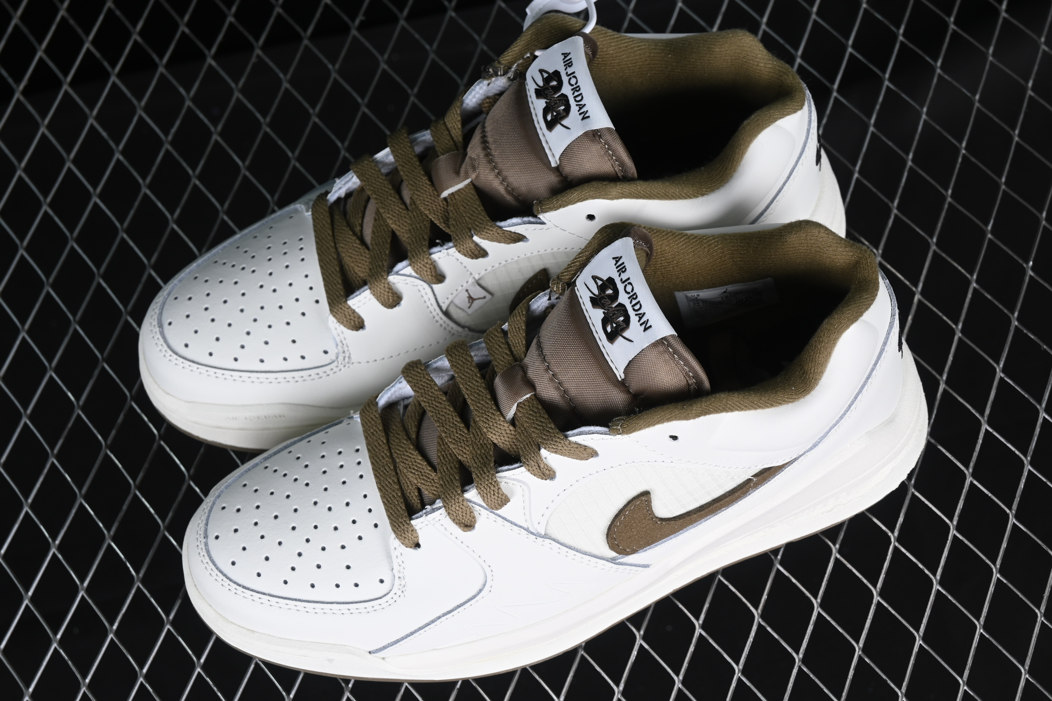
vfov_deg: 18.2
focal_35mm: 75
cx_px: 526
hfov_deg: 27.0
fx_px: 2191
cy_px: 350
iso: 160
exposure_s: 1/60
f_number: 8
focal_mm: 50
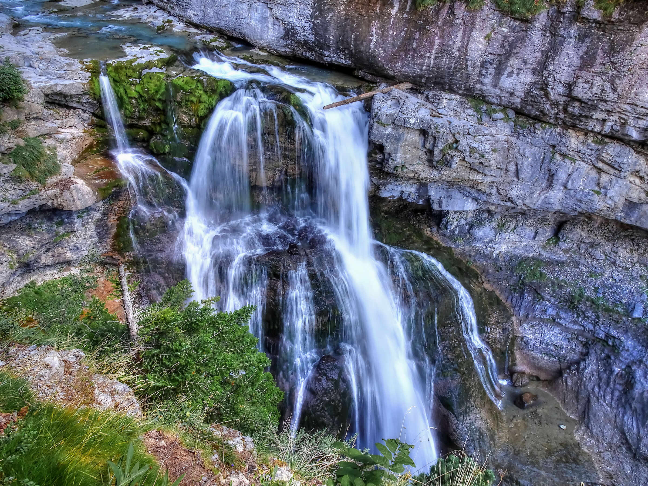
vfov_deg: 56.8
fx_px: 449
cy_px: 243
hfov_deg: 71.6
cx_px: 324
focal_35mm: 24
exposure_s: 1/6
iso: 80
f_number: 8
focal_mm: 4.1
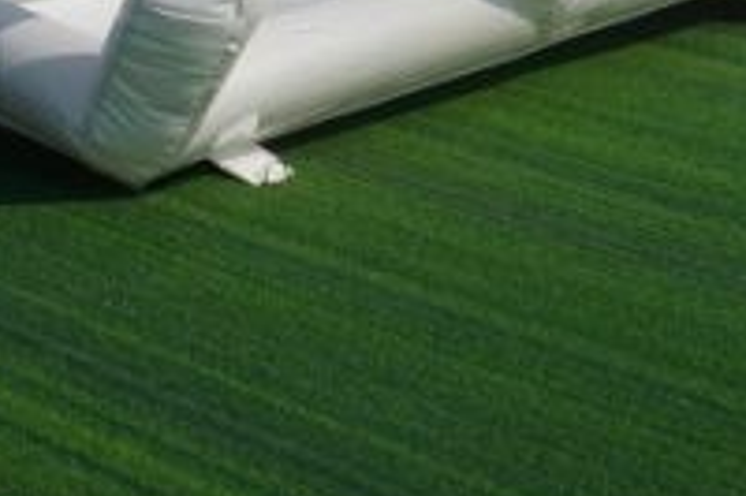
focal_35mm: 123
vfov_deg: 10.1
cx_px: 369
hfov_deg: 16.7
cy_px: -569
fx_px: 2547
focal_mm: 16
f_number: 10
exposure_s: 1/320
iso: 100
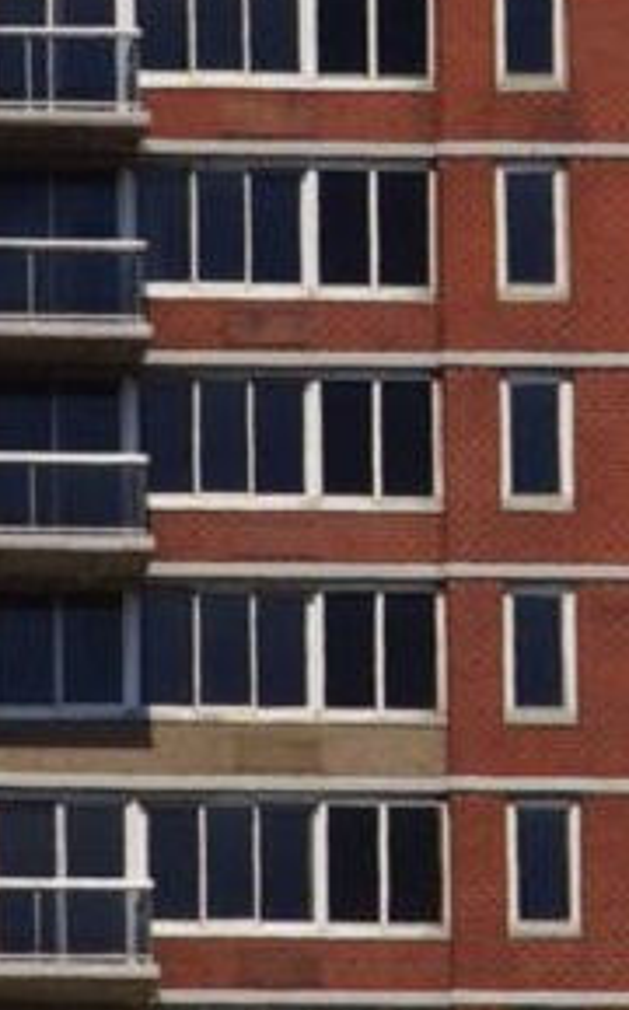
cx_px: 545
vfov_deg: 1.9
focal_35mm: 1108
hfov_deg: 1.2
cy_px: 269
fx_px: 30466
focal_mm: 160
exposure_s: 1/320
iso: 100
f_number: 10
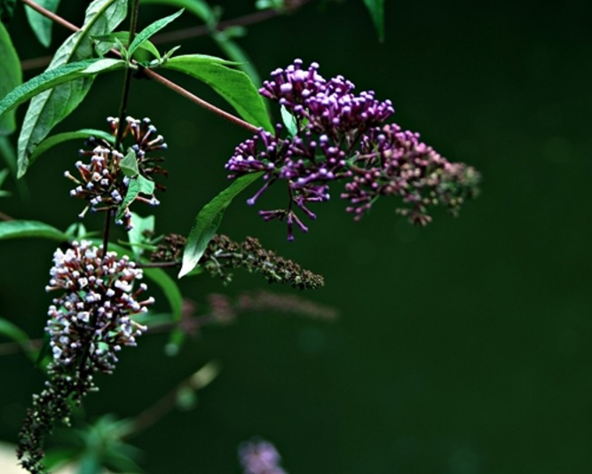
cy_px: 237
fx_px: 2015
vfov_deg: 13.4
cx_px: 259
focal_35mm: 115
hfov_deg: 16.7
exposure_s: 1/80
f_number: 8
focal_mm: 68
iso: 100
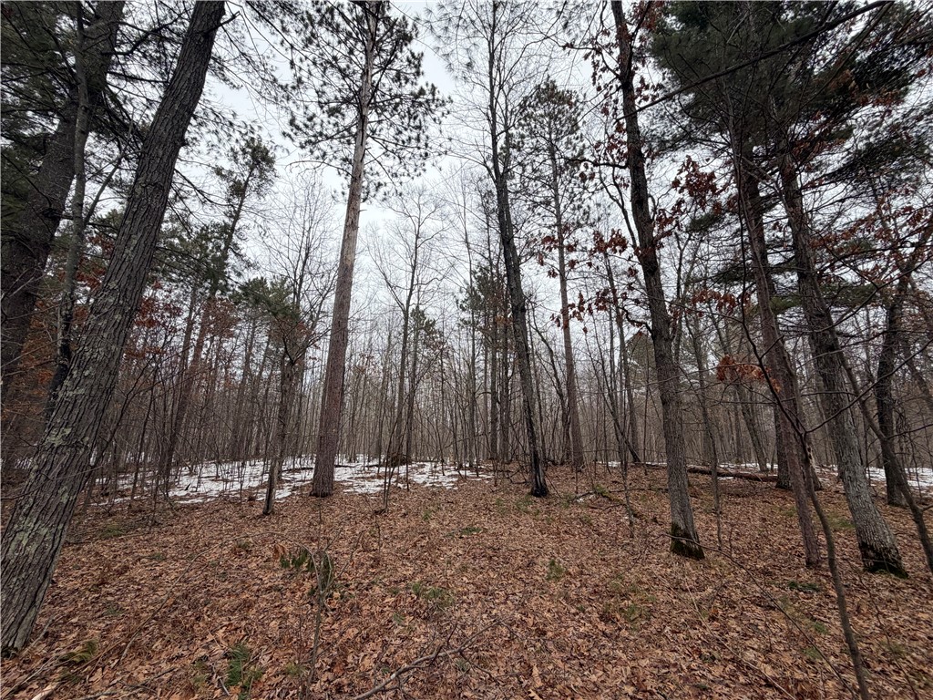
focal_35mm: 14
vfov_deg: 85.7
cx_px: 466
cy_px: 350
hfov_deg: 102.1
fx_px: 377
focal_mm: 2.22
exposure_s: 1/554
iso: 40
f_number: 2.2
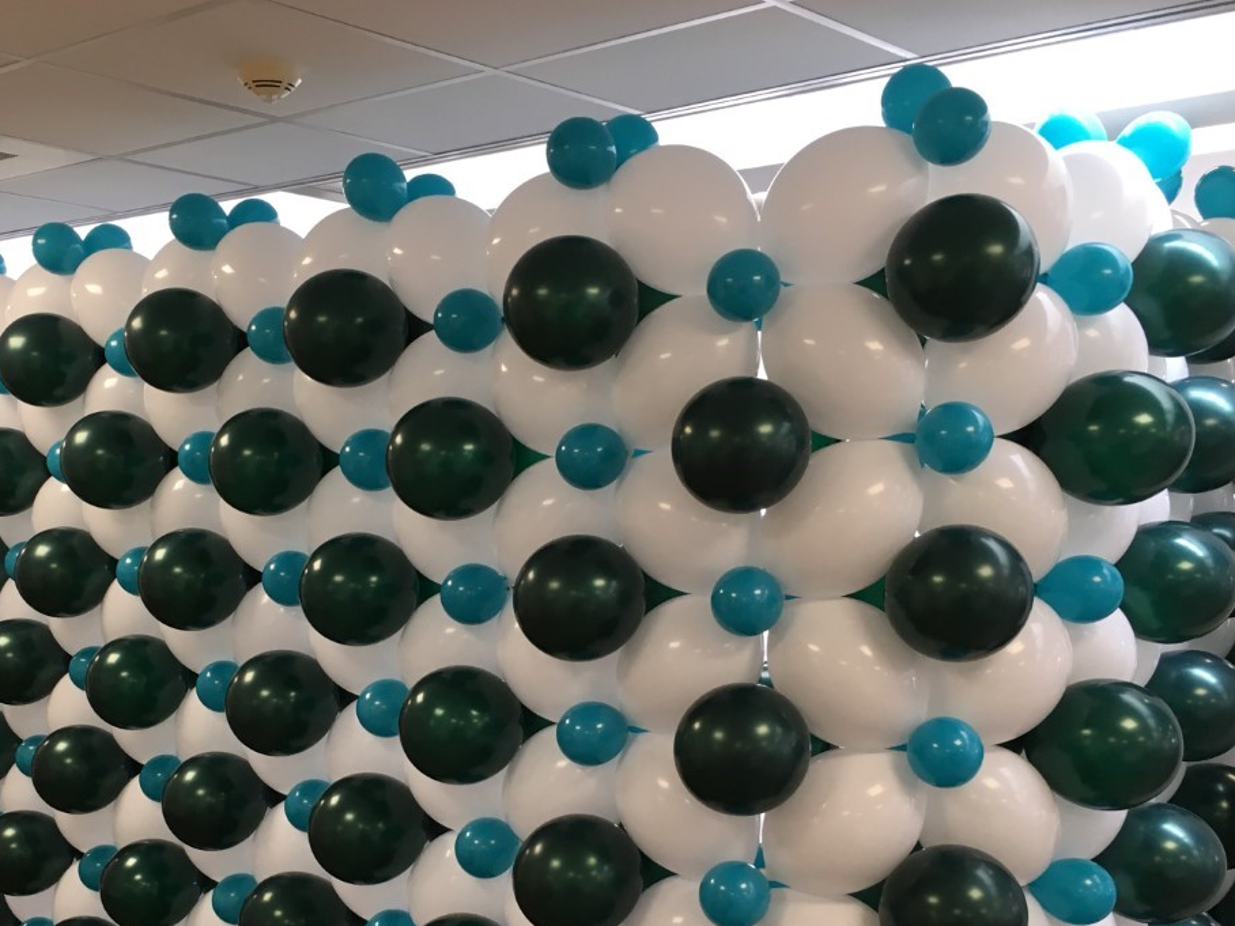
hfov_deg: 40.9
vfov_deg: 31.1
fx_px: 1641
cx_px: 453
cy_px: 677
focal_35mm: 46
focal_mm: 4.15
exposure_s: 1/33
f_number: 2.2
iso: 40
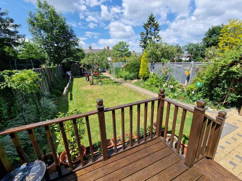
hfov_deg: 106.2
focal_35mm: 13
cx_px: 121
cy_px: 90
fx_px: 91
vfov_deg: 89.9
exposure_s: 1/1944
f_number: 2.2
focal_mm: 2.2
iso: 50
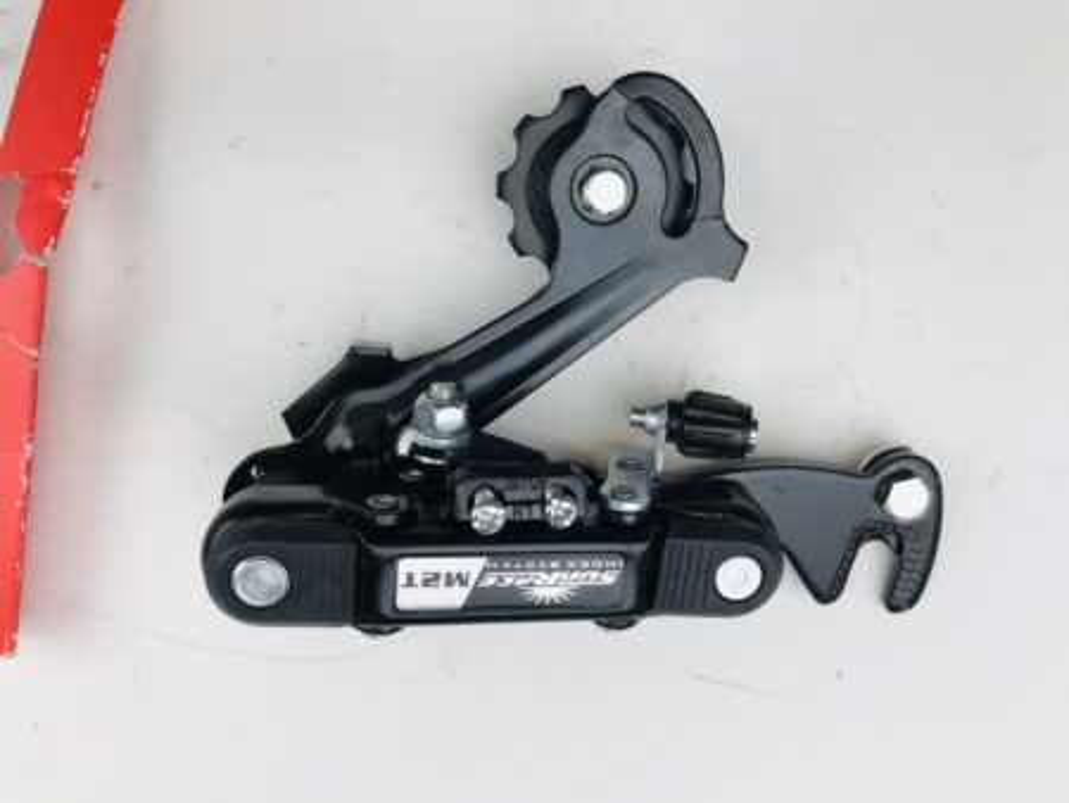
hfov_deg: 63.4
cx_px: 534
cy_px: 402
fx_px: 865
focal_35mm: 28
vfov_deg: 49.8
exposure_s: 1/125
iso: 20
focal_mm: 3.99
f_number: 1.8
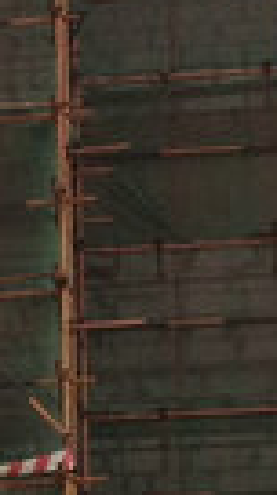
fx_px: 4016
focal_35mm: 306
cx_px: -820
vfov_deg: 7.0
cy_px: 681
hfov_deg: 3.7
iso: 64
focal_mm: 4.28
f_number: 2.4
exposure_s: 1/531
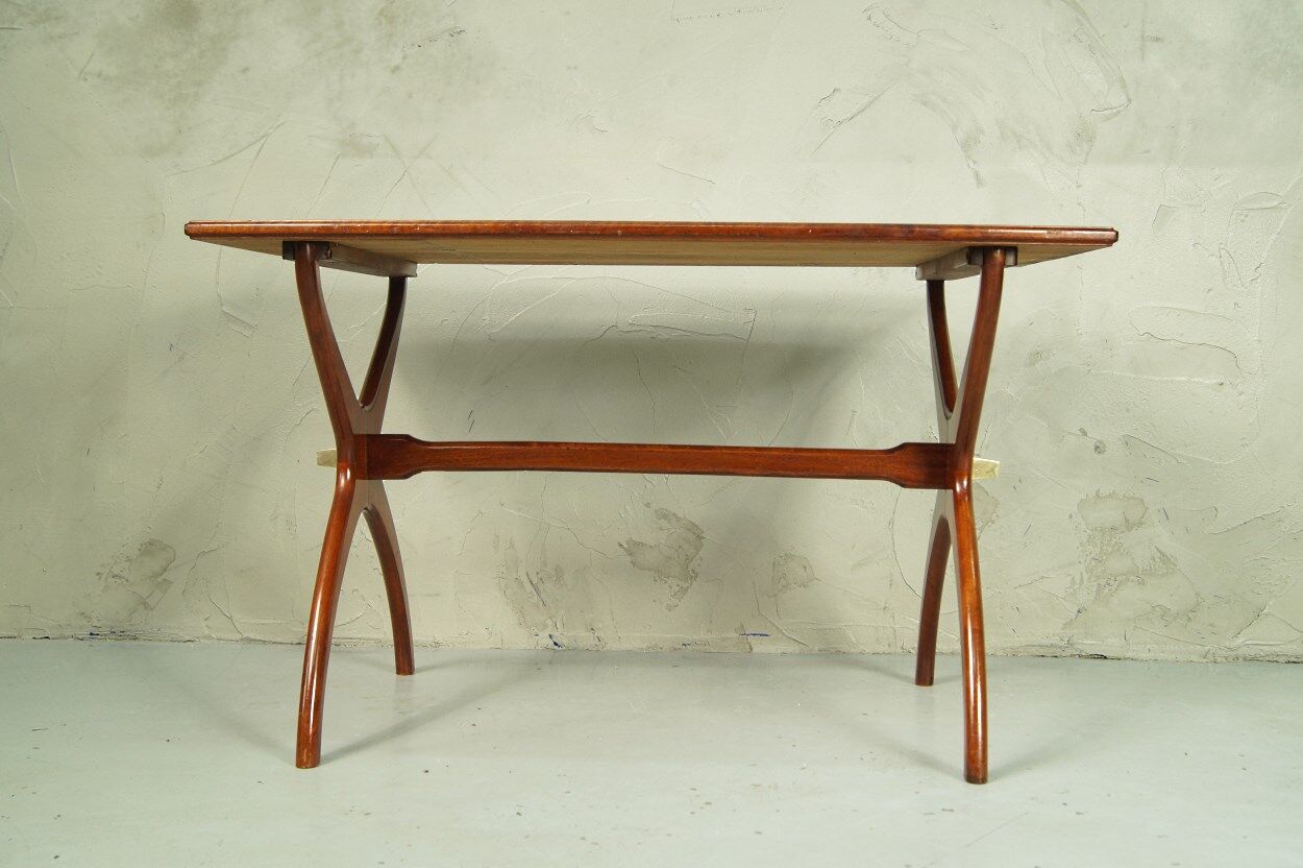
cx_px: 652
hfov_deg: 46.4
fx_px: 1519
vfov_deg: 31.9
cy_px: 434
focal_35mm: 42
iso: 400
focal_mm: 28
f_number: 5.6
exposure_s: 1/25
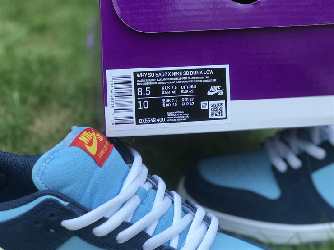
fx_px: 550
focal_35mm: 57
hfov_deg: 33.8
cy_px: 125
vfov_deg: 25.7
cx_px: 167
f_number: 2.8
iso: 20
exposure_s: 1/276
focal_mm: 6.6
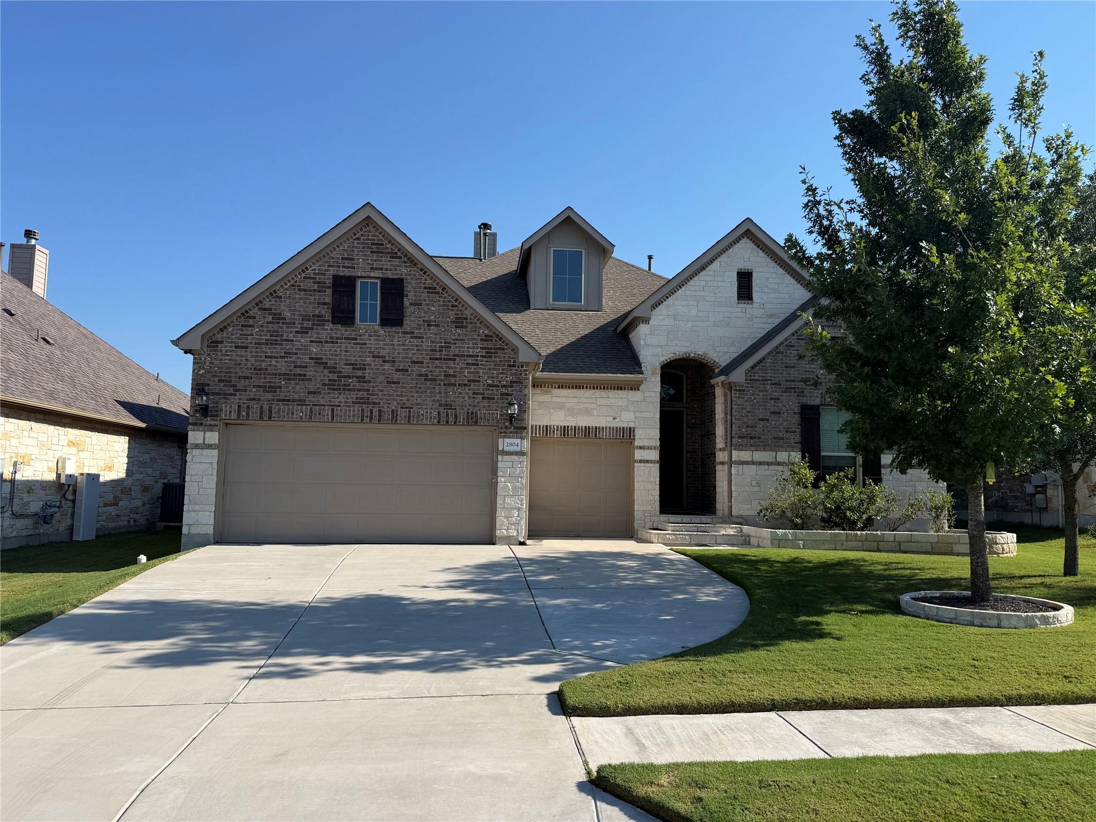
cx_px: 548
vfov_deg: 56.8
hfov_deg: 71.6
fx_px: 760
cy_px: 411
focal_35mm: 24
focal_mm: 6.76
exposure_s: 1/4405
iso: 80
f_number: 1.78
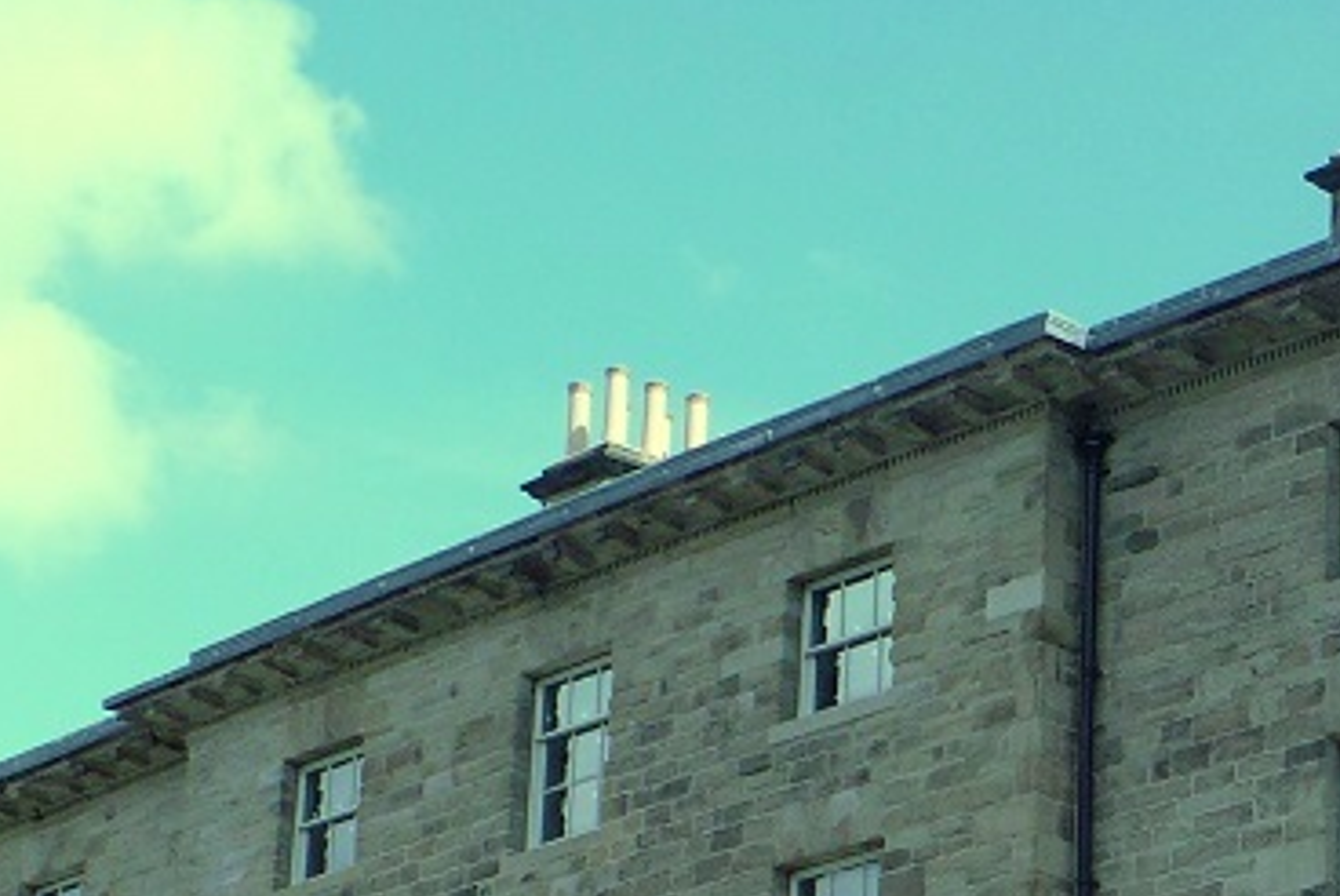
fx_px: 3986
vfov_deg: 12.4
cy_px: 1147
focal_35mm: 107
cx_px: 1413
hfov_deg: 18.5
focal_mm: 6.1
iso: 100
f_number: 2.8
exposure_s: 1/800
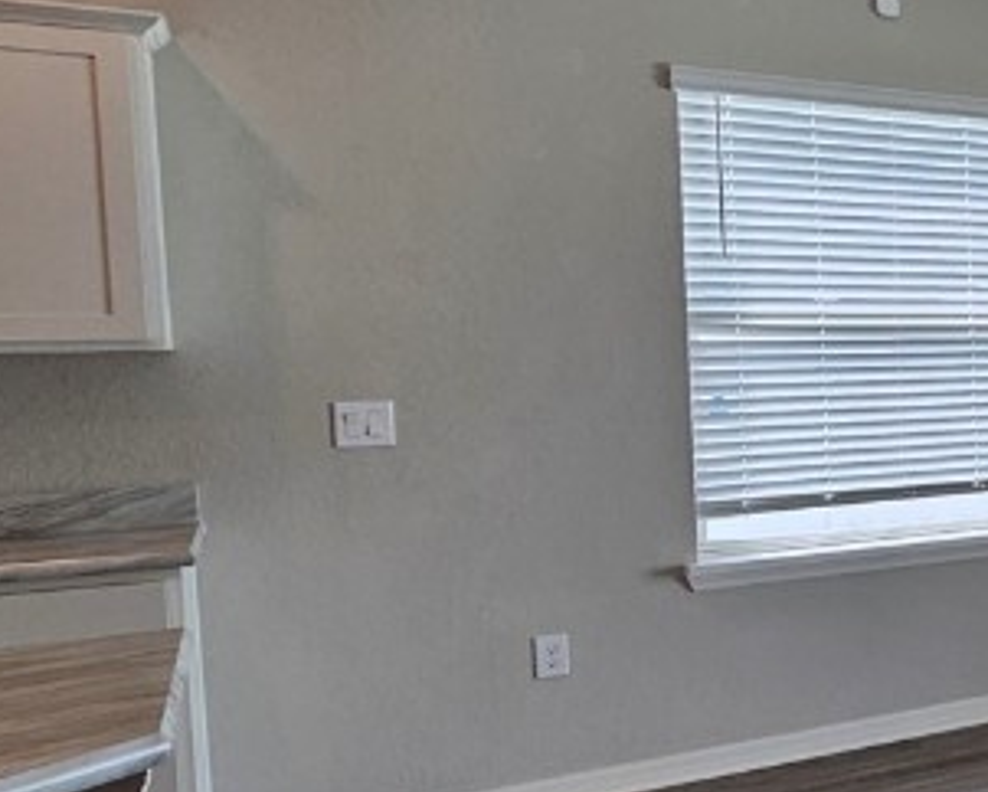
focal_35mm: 43
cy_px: 416
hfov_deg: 28.0
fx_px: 1258
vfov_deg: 34.9
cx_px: 1495
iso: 50
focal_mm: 2.2
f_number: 2.2
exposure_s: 1/134
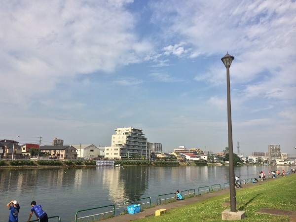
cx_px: 148
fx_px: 248
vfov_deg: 48.2
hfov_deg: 61.7
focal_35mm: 29
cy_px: 111
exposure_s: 1/3165
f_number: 2.2
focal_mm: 4.15
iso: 32
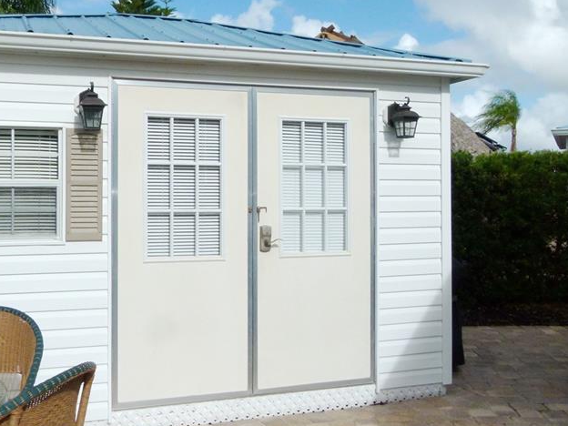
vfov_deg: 35.1
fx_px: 673
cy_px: 187
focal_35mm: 41
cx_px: 238
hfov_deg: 45.6
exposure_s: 1/1600
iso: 100
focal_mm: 4.5
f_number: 4.5
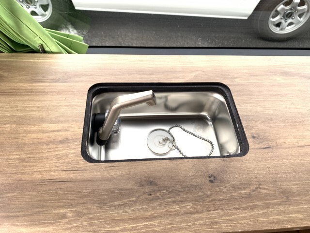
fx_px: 233
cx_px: 155
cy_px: 116
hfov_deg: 67.3
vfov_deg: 53.1
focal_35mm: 26
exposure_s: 1/121
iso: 64
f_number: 1.8
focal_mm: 4.25
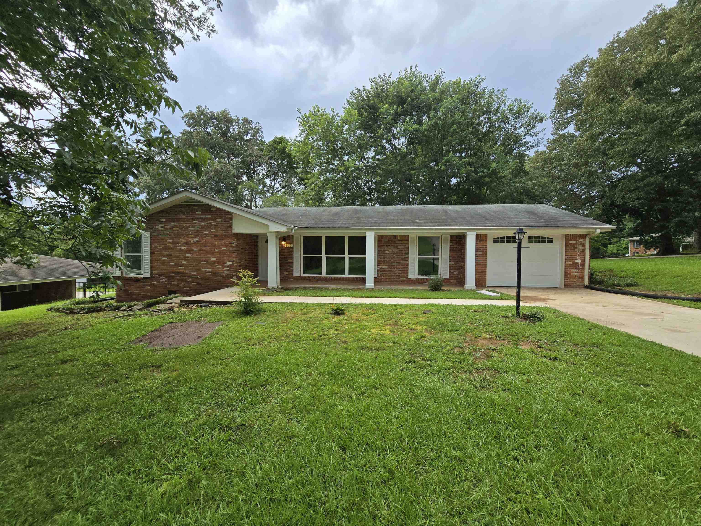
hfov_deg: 106.2
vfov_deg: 89.9
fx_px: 263
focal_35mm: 13
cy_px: 263
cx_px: 350
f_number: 2.2
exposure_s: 1/500
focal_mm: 2.2
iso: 50
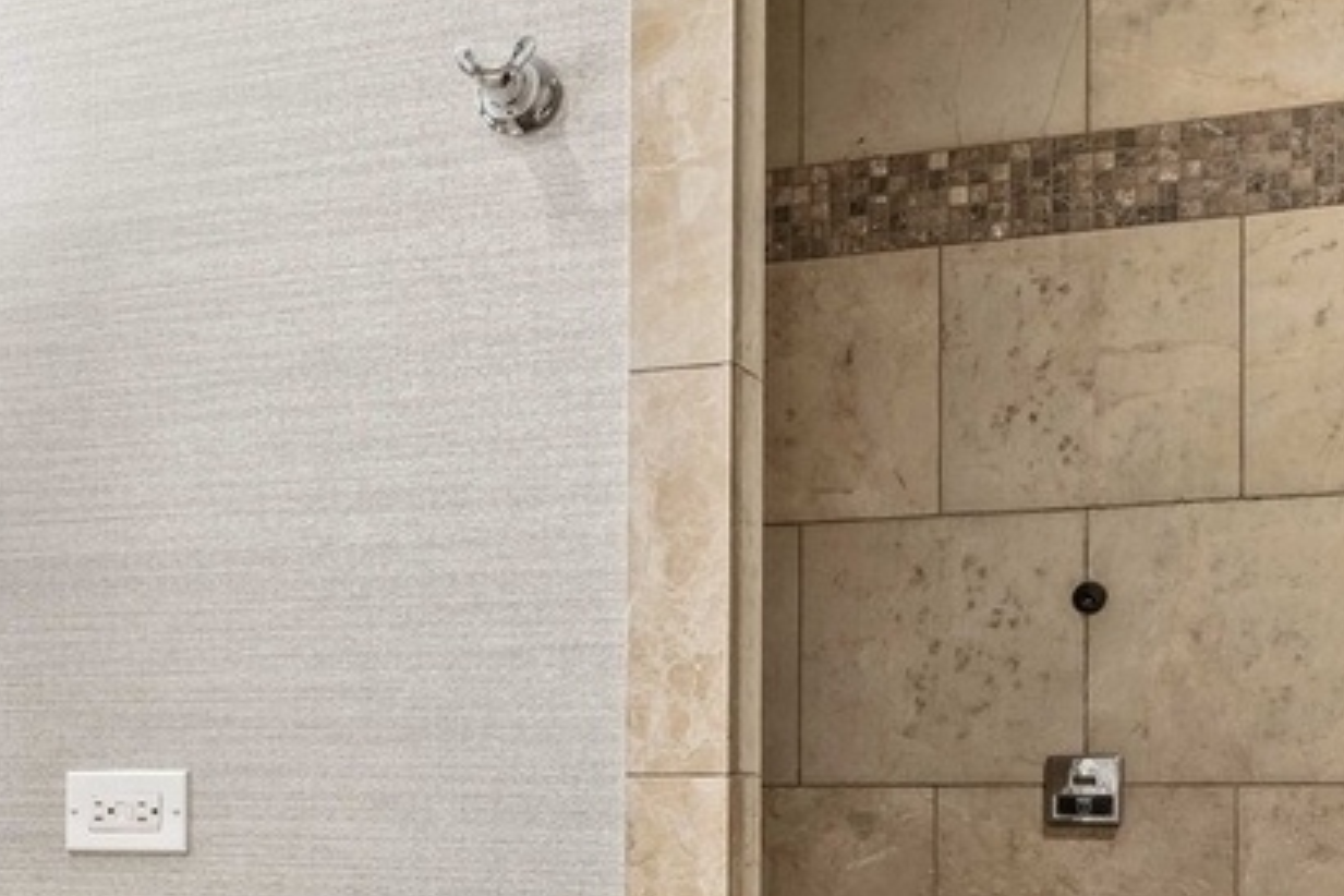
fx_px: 2352
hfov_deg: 29.6
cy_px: 834
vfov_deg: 21.0
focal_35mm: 63
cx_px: -20
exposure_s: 1/20
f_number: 7.1
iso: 320
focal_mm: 16
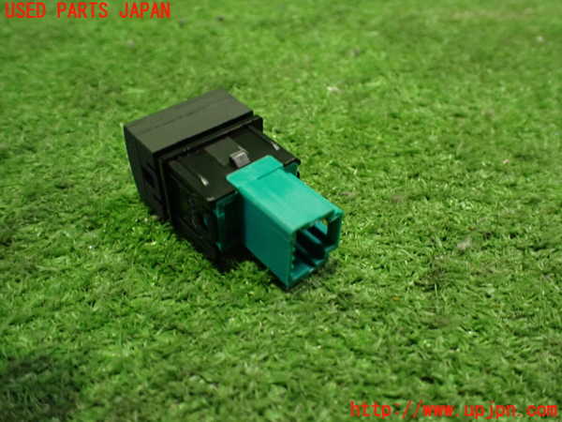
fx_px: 487
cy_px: 211
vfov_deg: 46.8
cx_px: 281
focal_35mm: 30
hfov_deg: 60.0
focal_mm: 5.4
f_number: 2.3
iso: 1000
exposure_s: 1/30
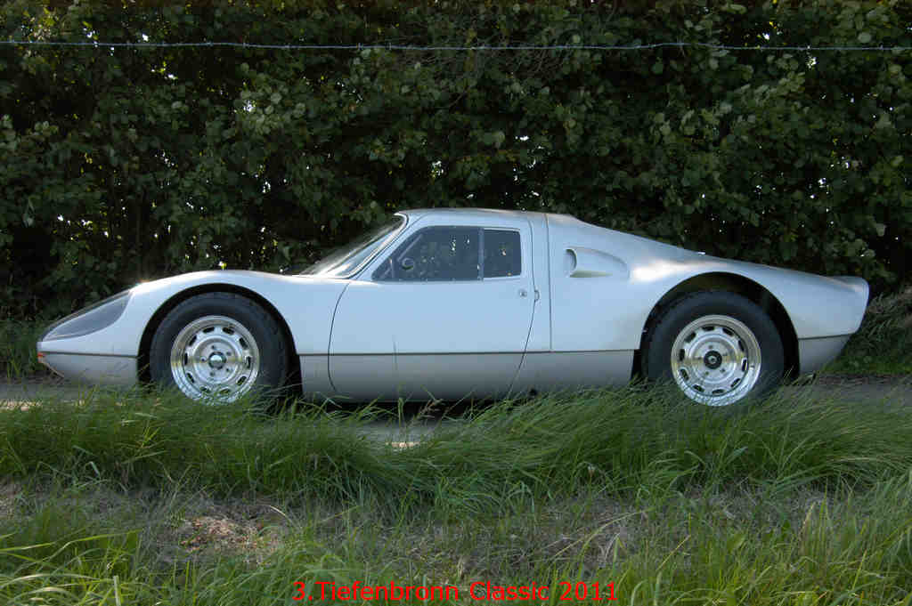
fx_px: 987
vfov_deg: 34.2
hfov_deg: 49.6
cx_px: 456
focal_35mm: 39
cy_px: 303
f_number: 11
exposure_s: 1/100
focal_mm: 26
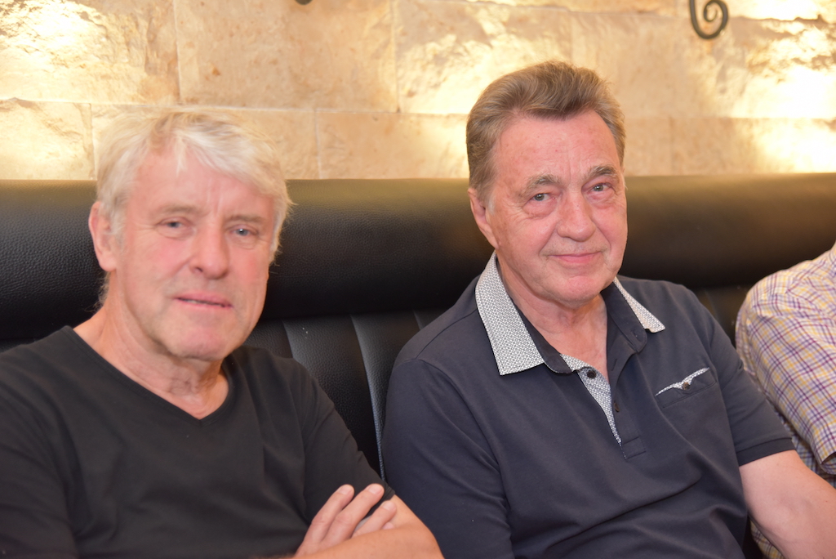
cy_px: 280
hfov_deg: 34.5
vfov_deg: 23.4
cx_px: 418
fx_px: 1348
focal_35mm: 58
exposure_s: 1/60
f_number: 4
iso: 3200
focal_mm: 58
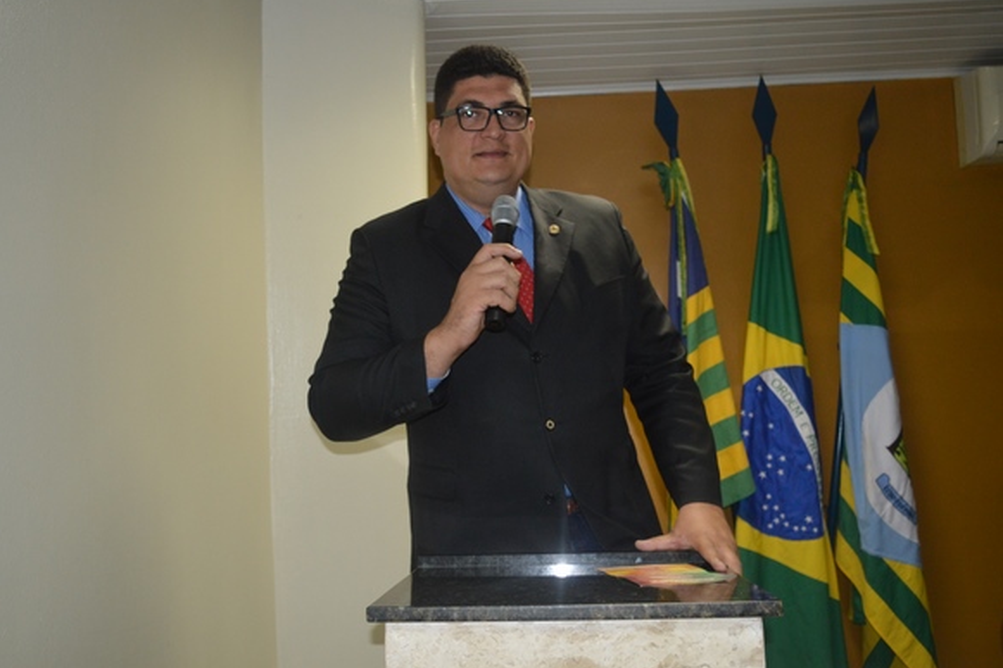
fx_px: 906
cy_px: 336
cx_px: 489
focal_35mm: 33
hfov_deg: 57.9
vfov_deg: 40.5
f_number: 3.8
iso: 1100
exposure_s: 1/60
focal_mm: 21
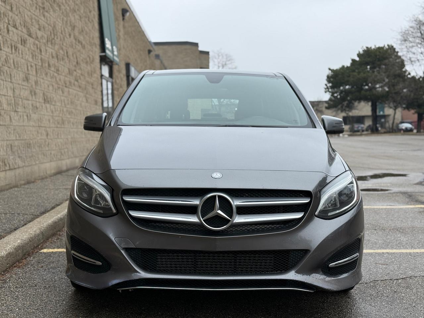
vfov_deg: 30.3
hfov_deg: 39.7
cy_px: 159
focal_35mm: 48
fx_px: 588
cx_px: 212
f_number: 1.78
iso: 64
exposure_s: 1/2273
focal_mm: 6.76
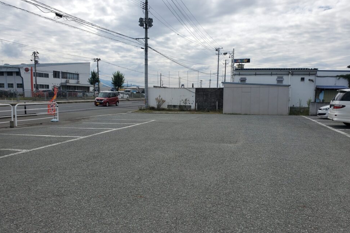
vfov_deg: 46.4
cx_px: 174
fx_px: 272
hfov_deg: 65.5
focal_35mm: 28
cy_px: 122
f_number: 2.4
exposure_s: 1/2339
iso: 50
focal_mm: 4.3
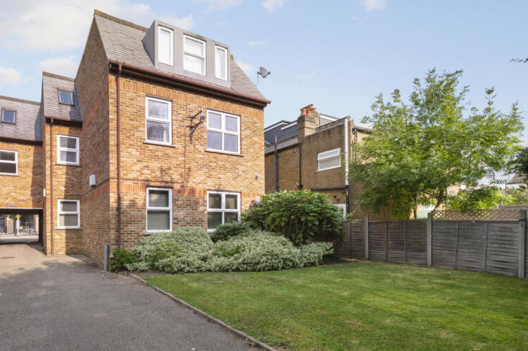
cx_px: 176
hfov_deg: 83.9
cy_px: 134
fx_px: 278
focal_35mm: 19
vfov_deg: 63.6
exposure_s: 1/125
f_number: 16
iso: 400
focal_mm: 14
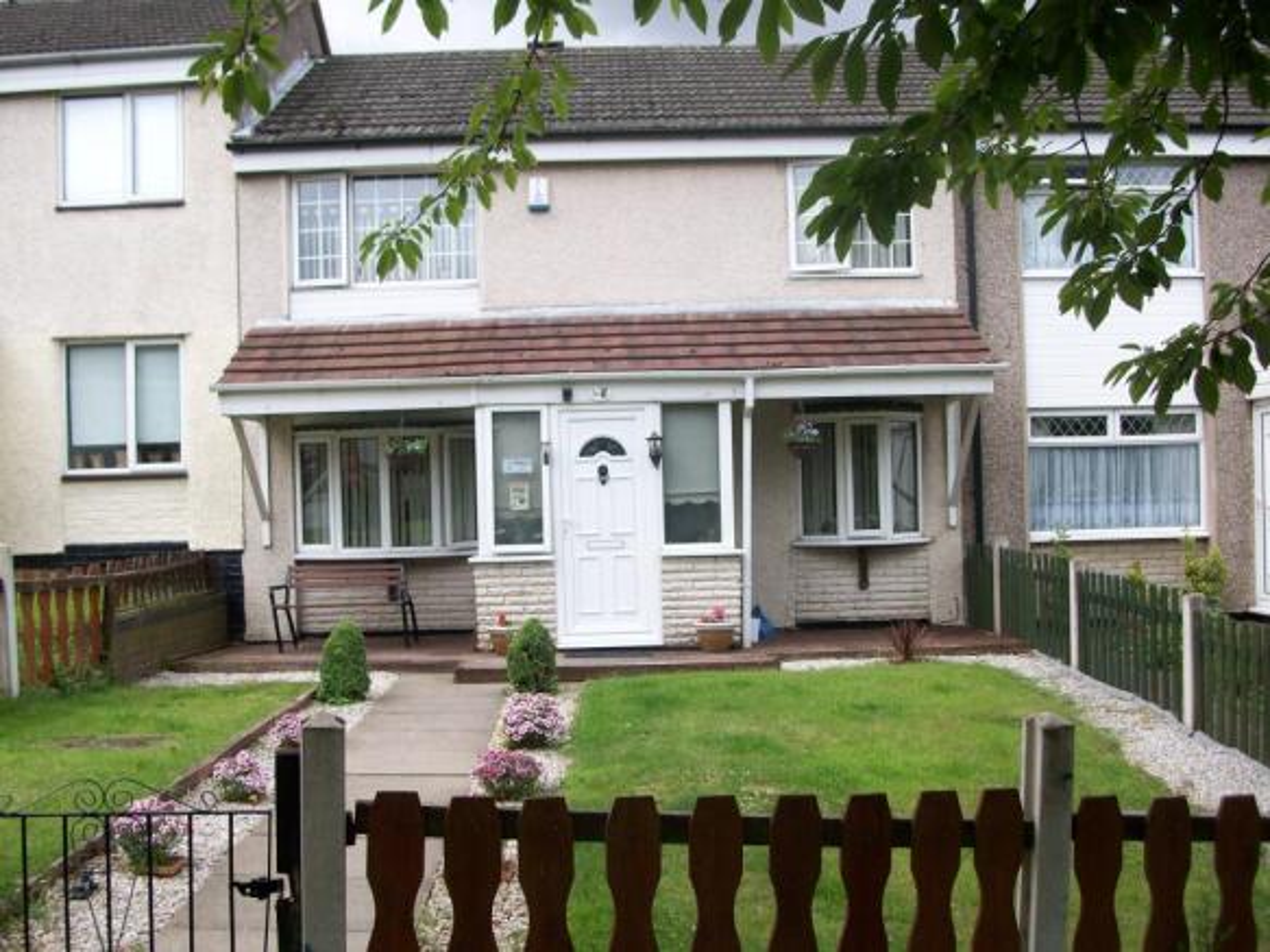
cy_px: 476
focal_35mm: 34
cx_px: 635
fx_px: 1247
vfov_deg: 41.8
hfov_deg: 54.0
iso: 64
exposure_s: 1/378
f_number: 2.8
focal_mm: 5.7
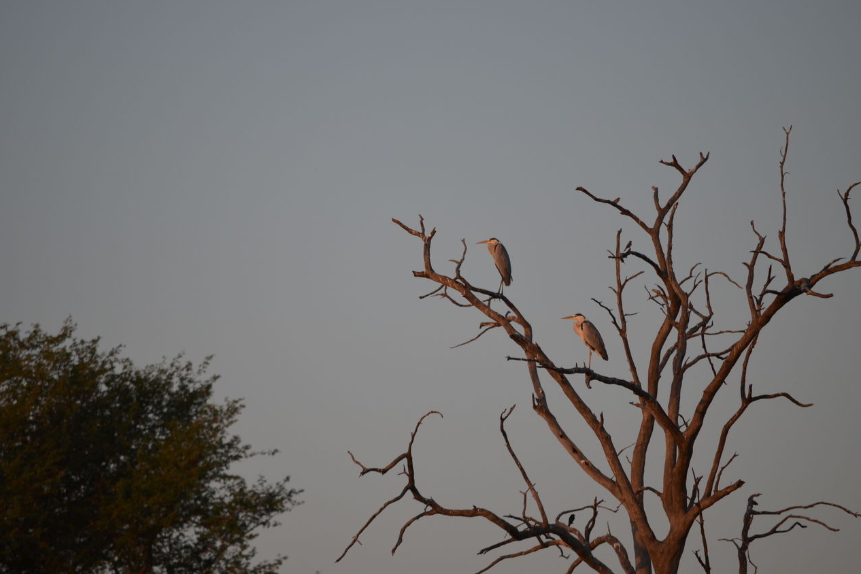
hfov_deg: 4.5
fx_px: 10857
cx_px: 427
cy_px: 286
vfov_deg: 3.0
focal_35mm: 454
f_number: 5.6
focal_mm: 300
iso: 250
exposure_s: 1/500
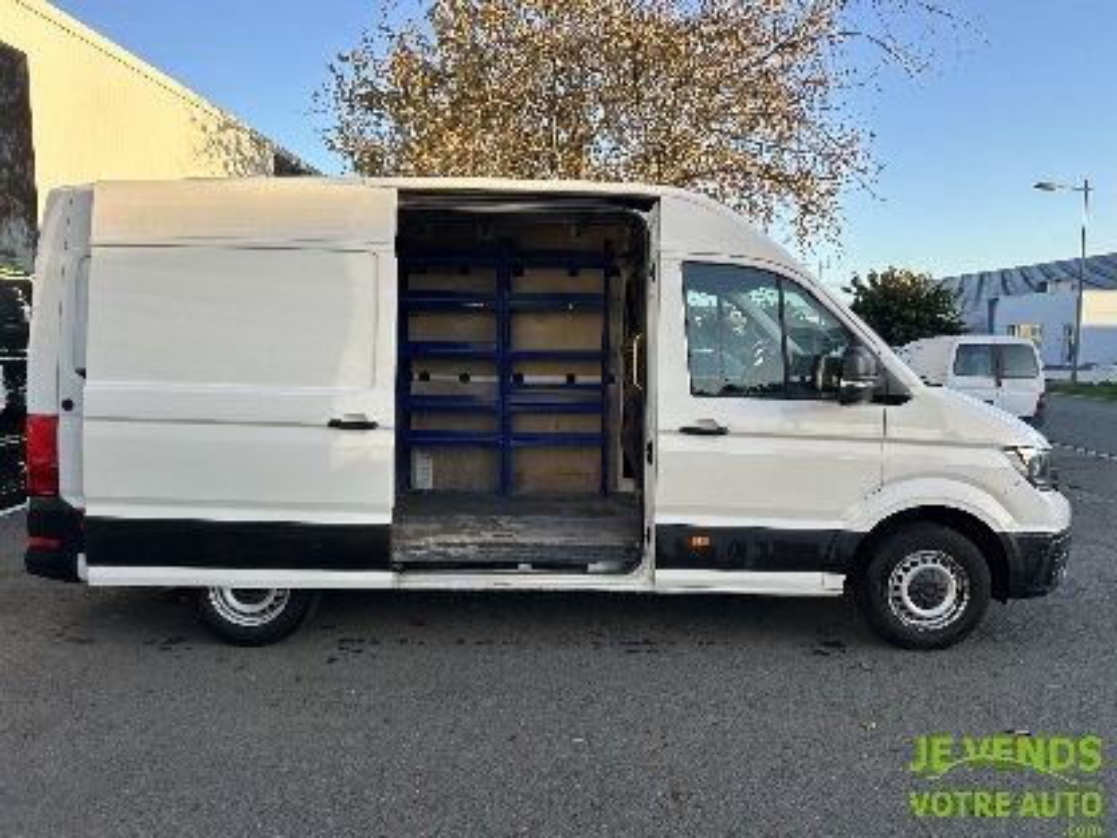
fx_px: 839
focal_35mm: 26
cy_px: 419
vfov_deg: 53.1
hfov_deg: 67.3
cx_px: 558
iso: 50
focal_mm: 5.7
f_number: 1.5
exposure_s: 1/769
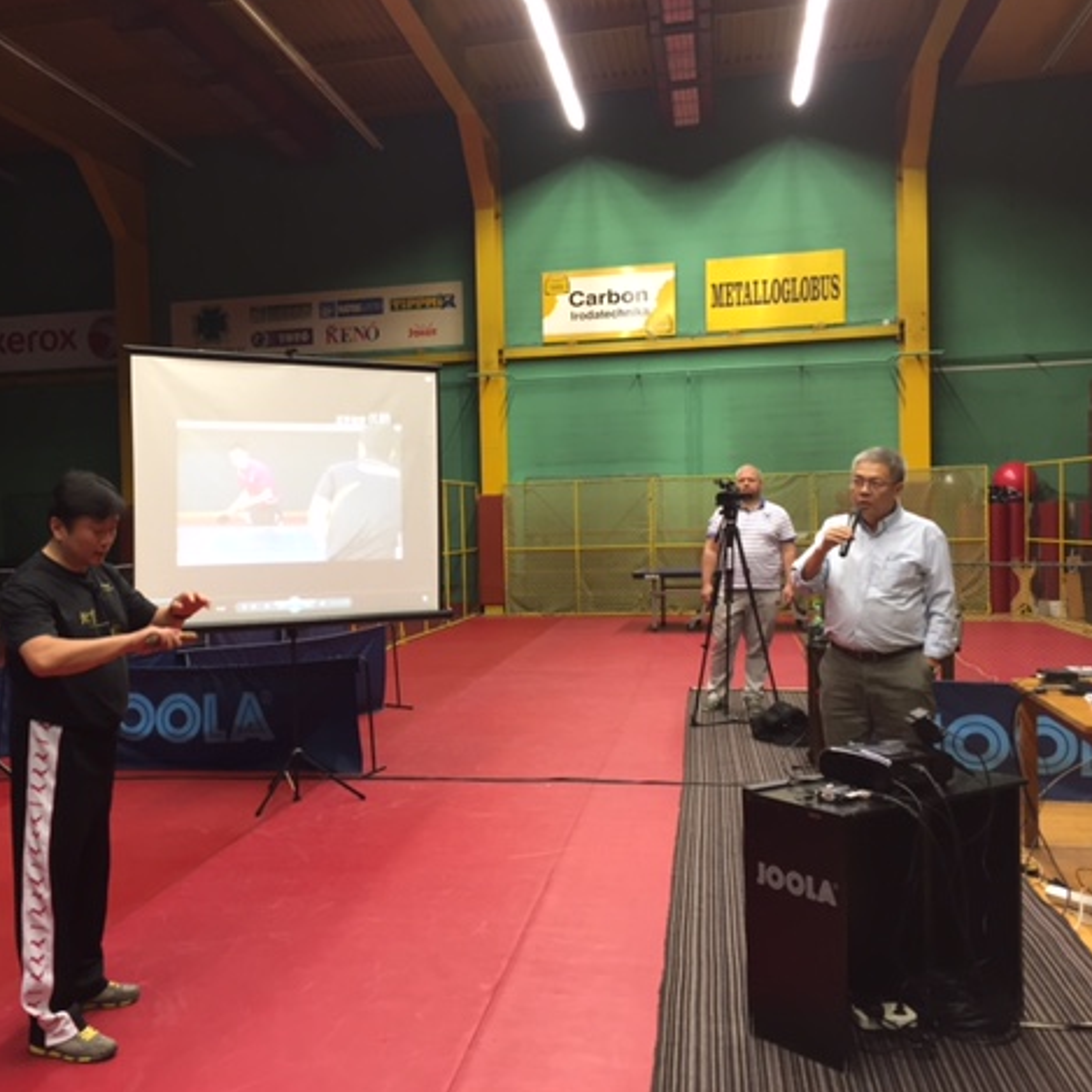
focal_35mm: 35
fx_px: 1249
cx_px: 387
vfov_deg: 47.2
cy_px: 547
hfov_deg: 46.6
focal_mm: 4.15
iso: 100
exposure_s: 1/33
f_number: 2.2
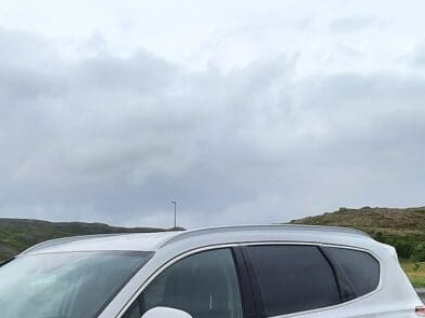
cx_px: 191
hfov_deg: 29.8
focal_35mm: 65
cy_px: 405
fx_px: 798
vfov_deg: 20.7
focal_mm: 4.6
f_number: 2
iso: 32
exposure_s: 1/679
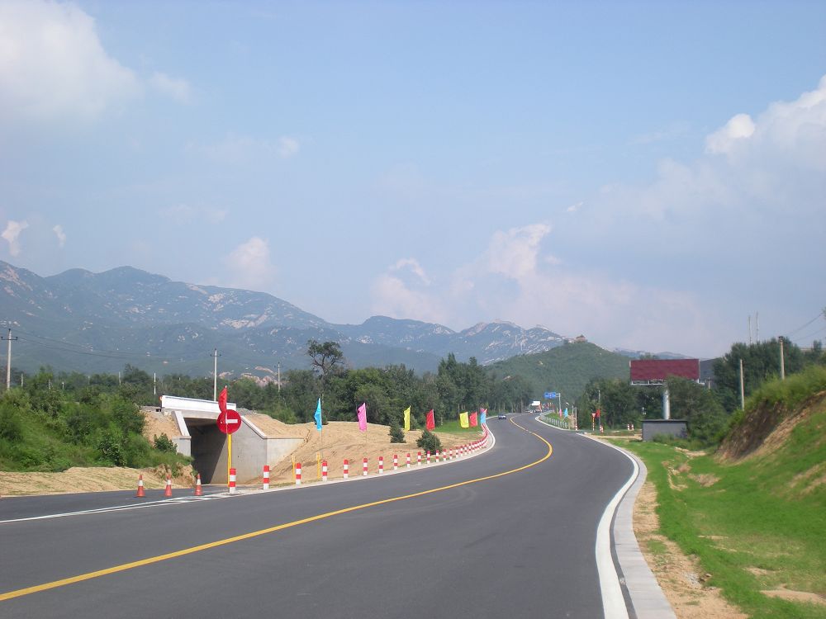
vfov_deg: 26.1
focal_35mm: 56
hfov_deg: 34.3
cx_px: 413
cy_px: 310
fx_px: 1336
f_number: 5.6
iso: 64
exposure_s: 1/371
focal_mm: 9.3
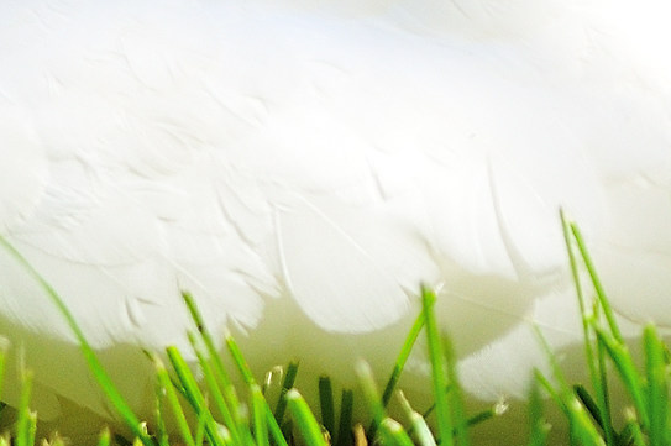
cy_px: -292
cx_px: -486
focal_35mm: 1988
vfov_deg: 0.7
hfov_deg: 1.0
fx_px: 37020
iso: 320
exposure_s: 1/400
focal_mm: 300
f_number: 5
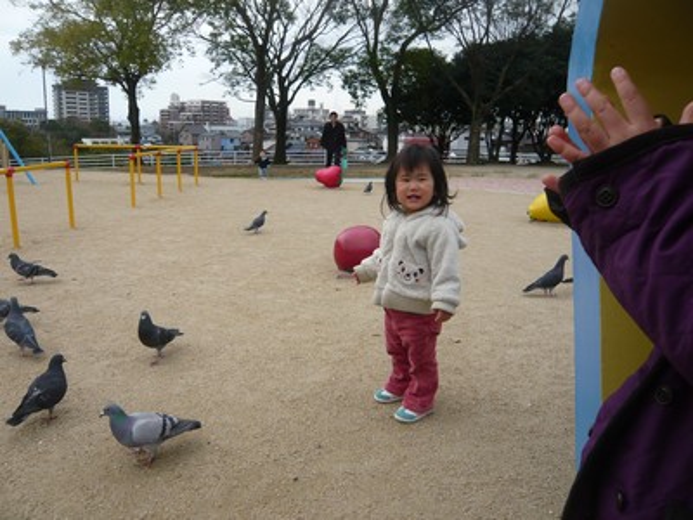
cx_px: 346
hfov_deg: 63.4
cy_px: 260
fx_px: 561
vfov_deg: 49.7
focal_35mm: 28
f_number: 2.8
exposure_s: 1/400
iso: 100
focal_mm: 4.6
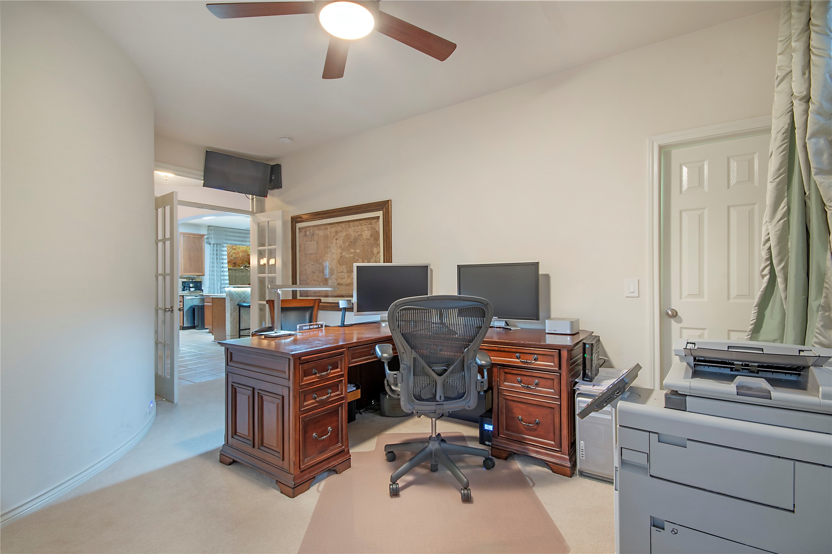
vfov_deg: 73.7
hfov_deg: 96.7
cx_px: 416
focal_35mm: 16
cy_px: 277
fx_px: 370
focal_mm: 11
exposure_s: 3
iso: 100
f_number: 11
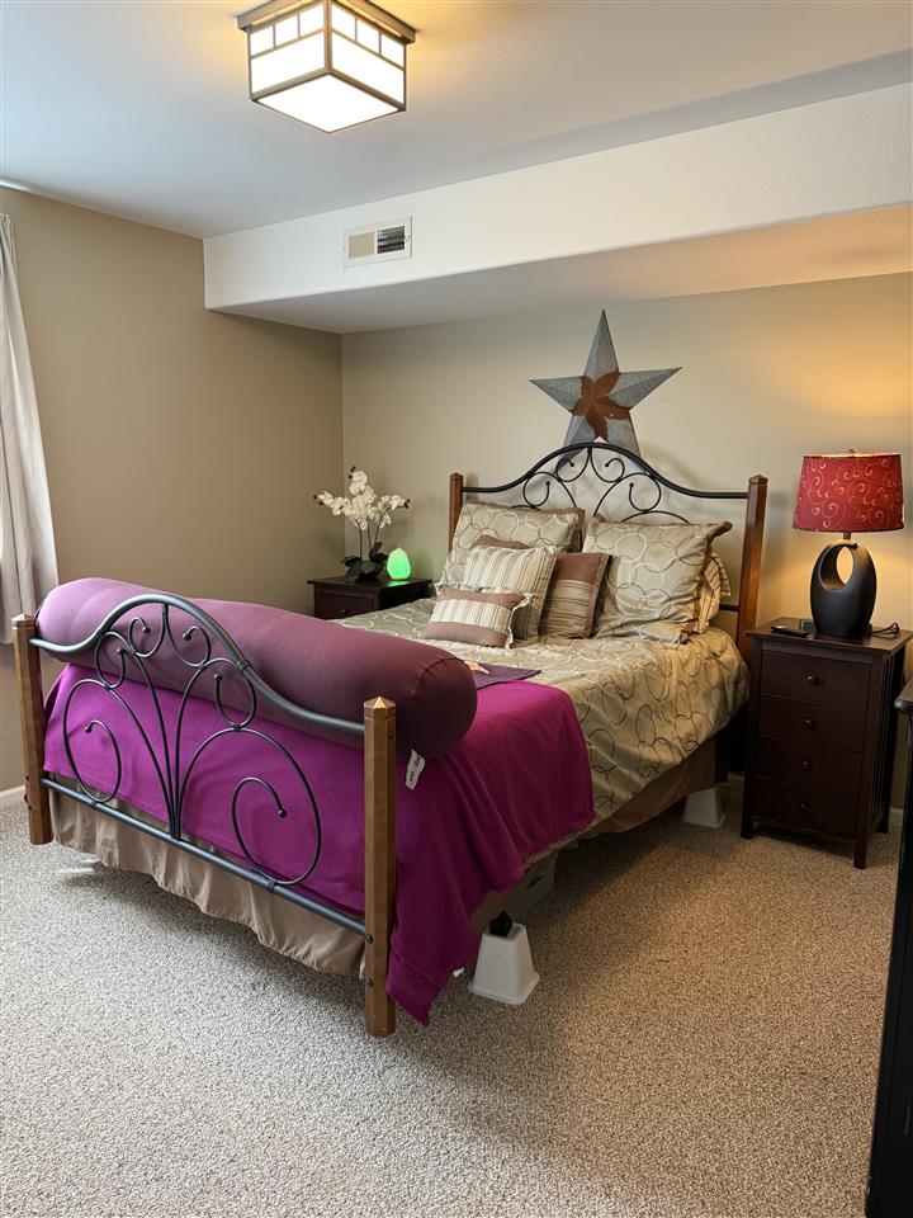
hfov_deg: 56.8
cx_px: 456
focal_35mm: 24
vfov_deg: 71.6
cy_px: 609
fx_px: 844
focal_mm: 6.76
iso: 320
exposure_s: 1/60
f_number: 1.78
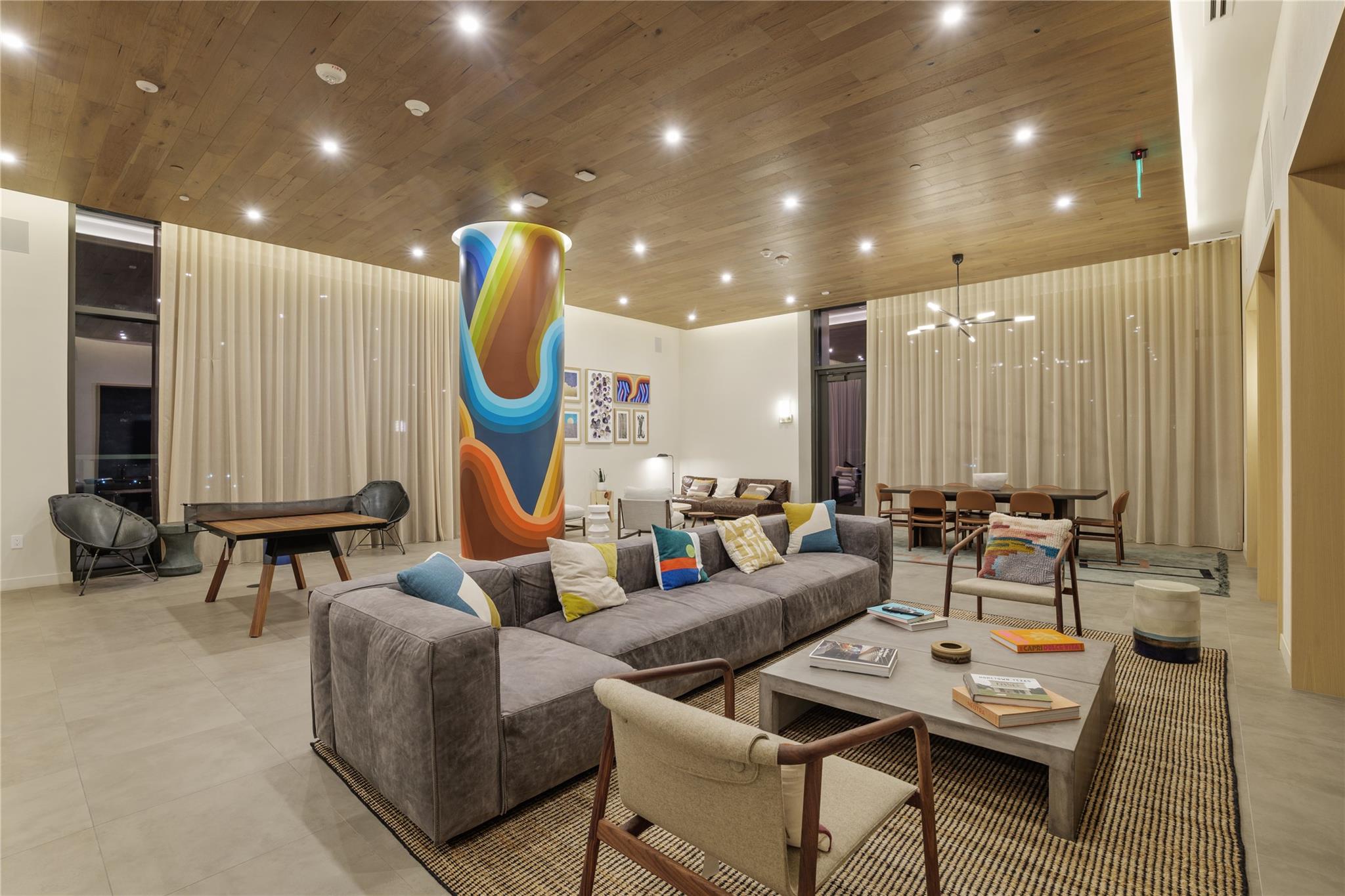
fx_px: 598
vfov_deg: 73.7
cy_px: 448
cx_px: 672
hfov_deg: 96.7
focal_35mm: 16
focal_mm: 16
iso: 100
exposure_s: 2
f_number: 8
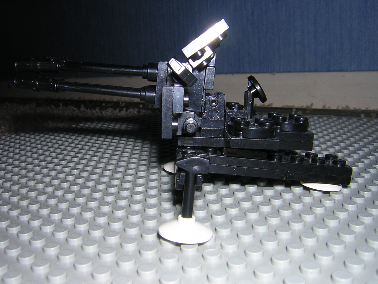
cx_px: 189
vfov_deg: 39.7
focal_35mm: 36
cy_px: 142
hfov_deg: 51.4
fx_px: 393
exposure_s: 1/60.1
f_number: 5.2
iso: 100
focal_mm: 4.7
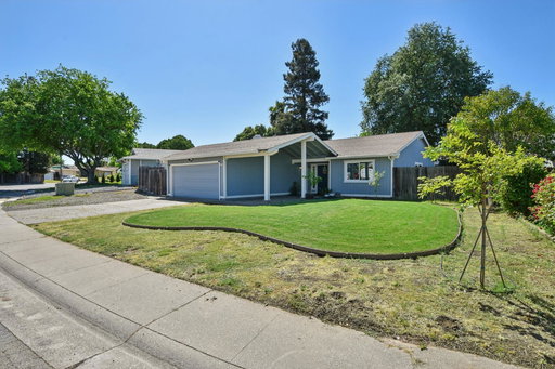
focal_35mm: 20
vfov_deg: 63.2
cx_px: 278
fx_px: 301
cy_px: 184
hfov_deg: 85.4
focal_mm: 13
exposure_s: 1/200
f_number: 8
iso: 100
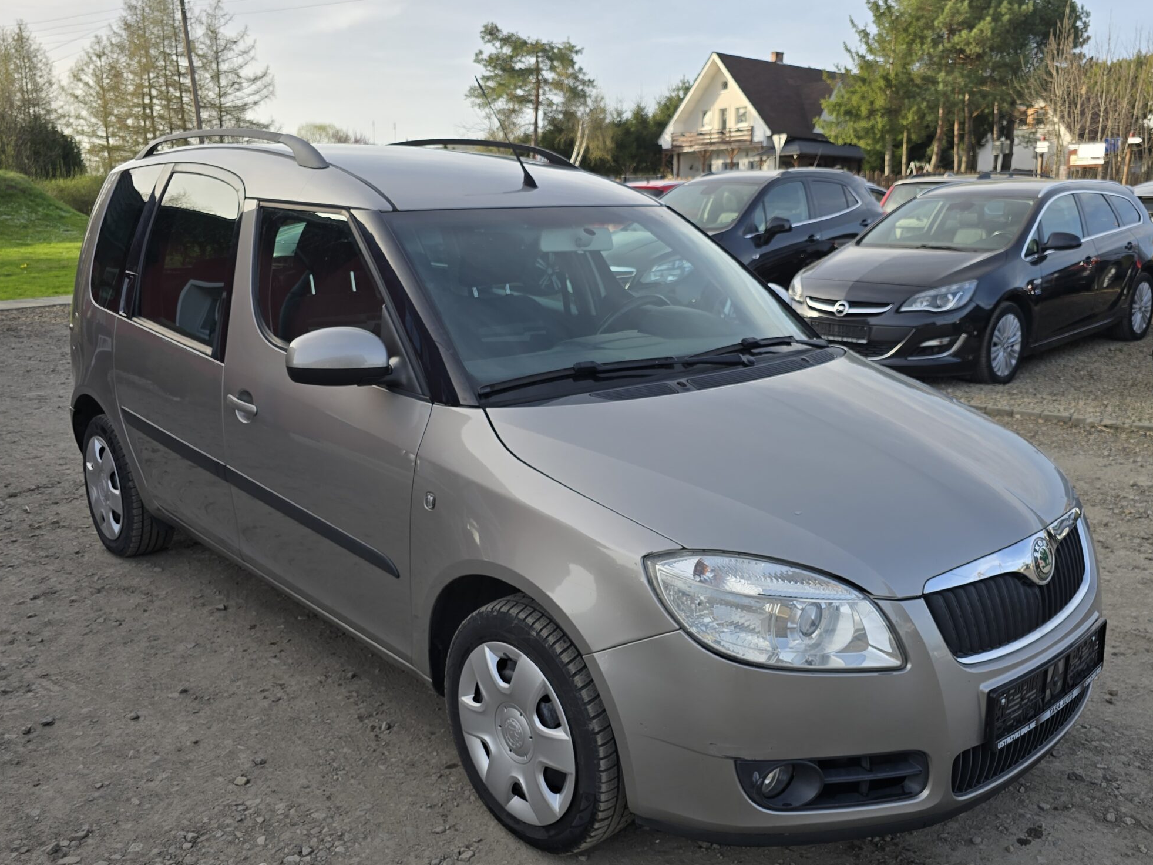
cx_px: 641
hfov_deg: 59.8
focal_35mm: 30
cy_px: 456
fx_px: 999
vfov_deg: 46.8
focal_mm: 6.3
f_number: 1.7
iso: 12
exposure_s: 1/400
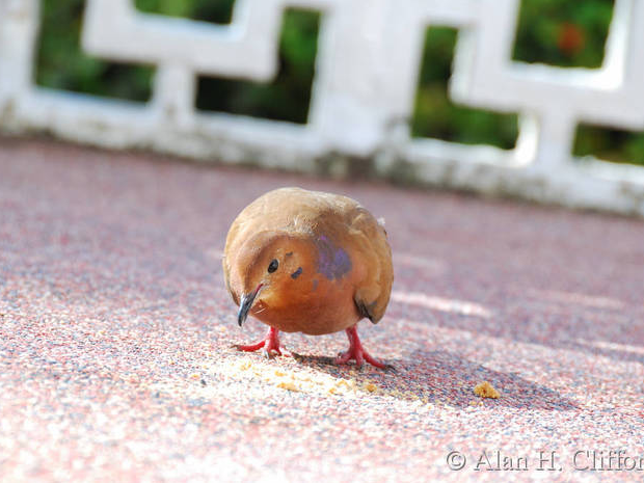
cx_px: 325
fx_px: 6065
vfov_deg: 4.6
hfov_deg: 6.1
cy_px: 242
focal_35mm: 326
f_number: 7.1
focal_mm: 200
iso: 100
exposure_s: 1/50
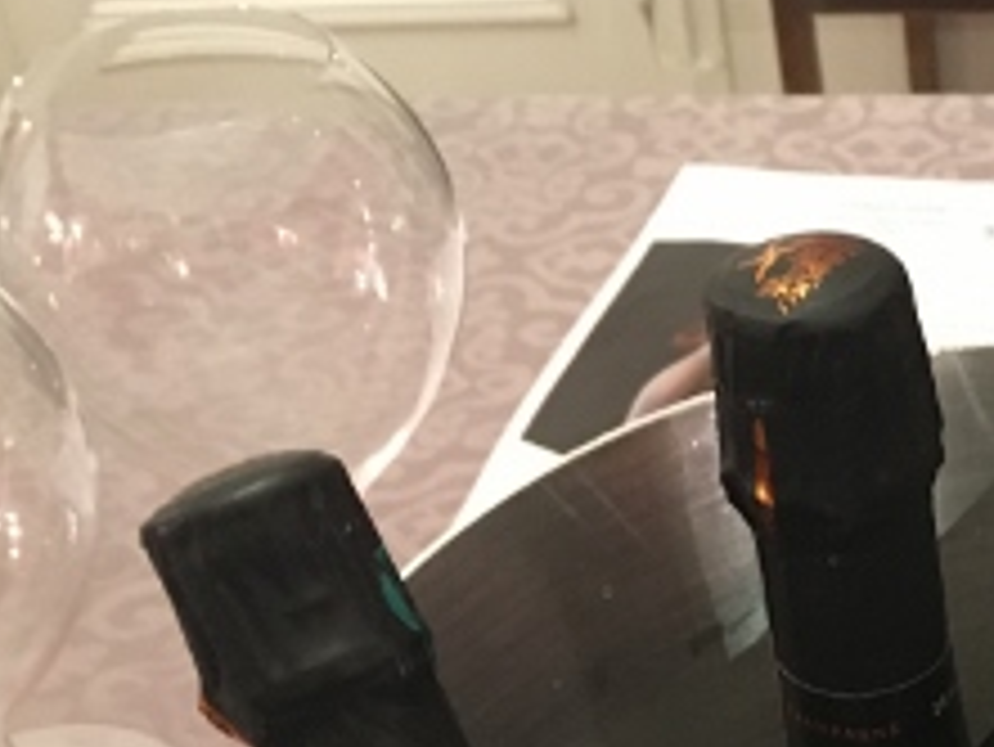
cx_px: 1160
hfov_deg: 21.7
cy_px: 1008
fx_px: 2413
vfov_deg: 16.5
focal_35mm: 84
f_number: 2.2
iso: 400
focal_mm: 4.15
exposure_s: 1/17
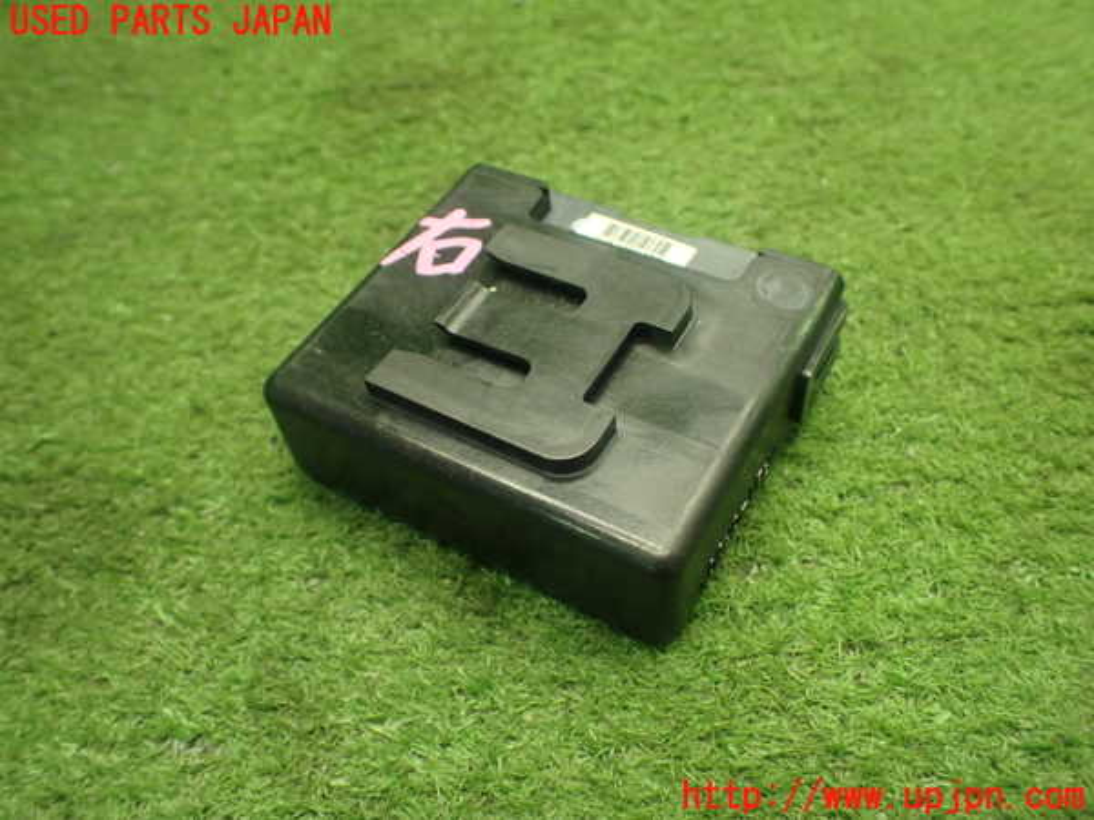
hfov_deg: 60.0
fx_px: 948
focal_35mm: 30
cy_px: 410
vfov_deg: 46.8
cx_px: 547
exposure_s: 1/125
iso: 800
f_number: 2.3
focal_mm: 5.4
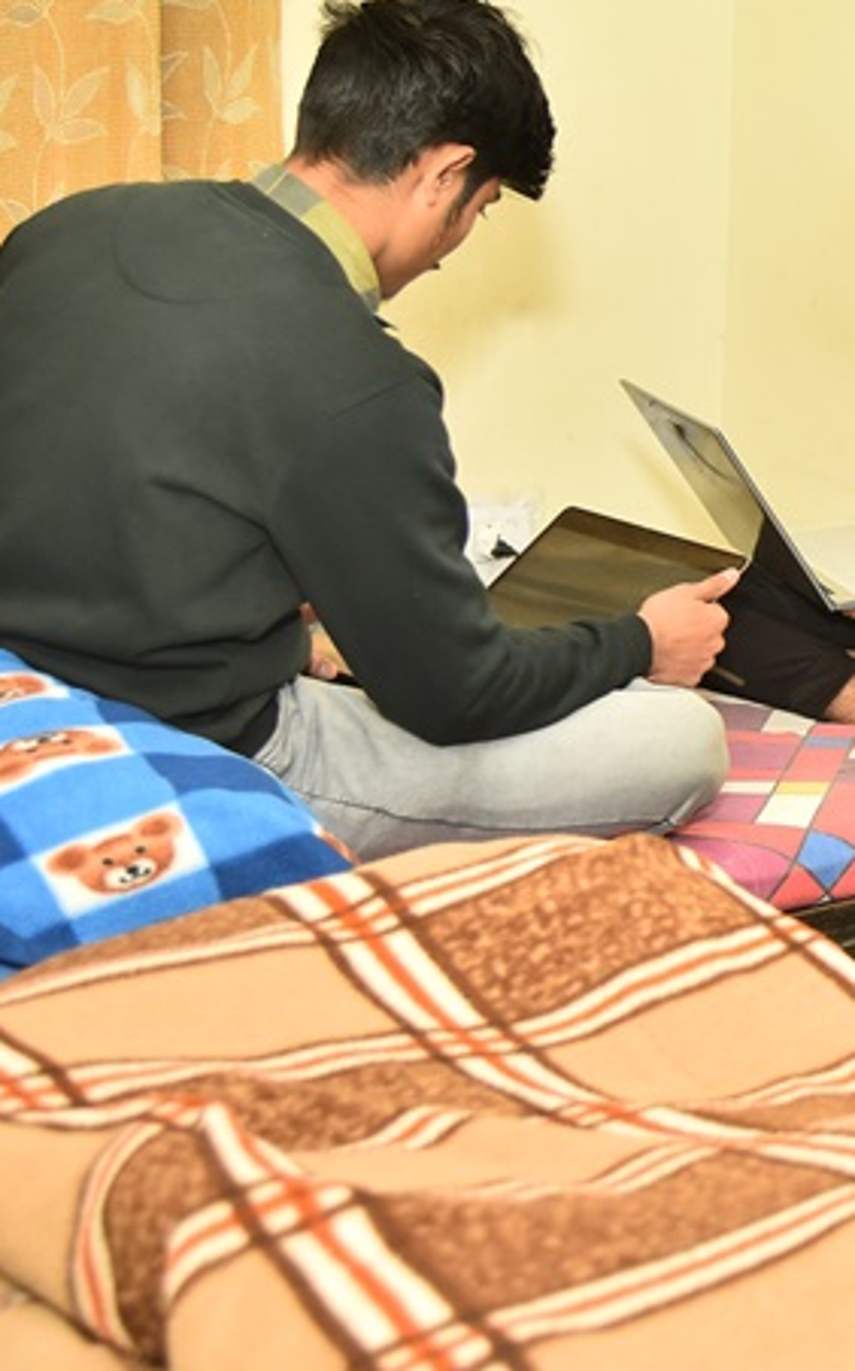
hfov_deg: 15.2
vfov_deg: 26.1
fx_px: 2949
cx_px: 1295
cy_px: 517
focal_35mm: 79
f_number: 4
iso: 800
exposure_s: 1/200
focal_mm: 35
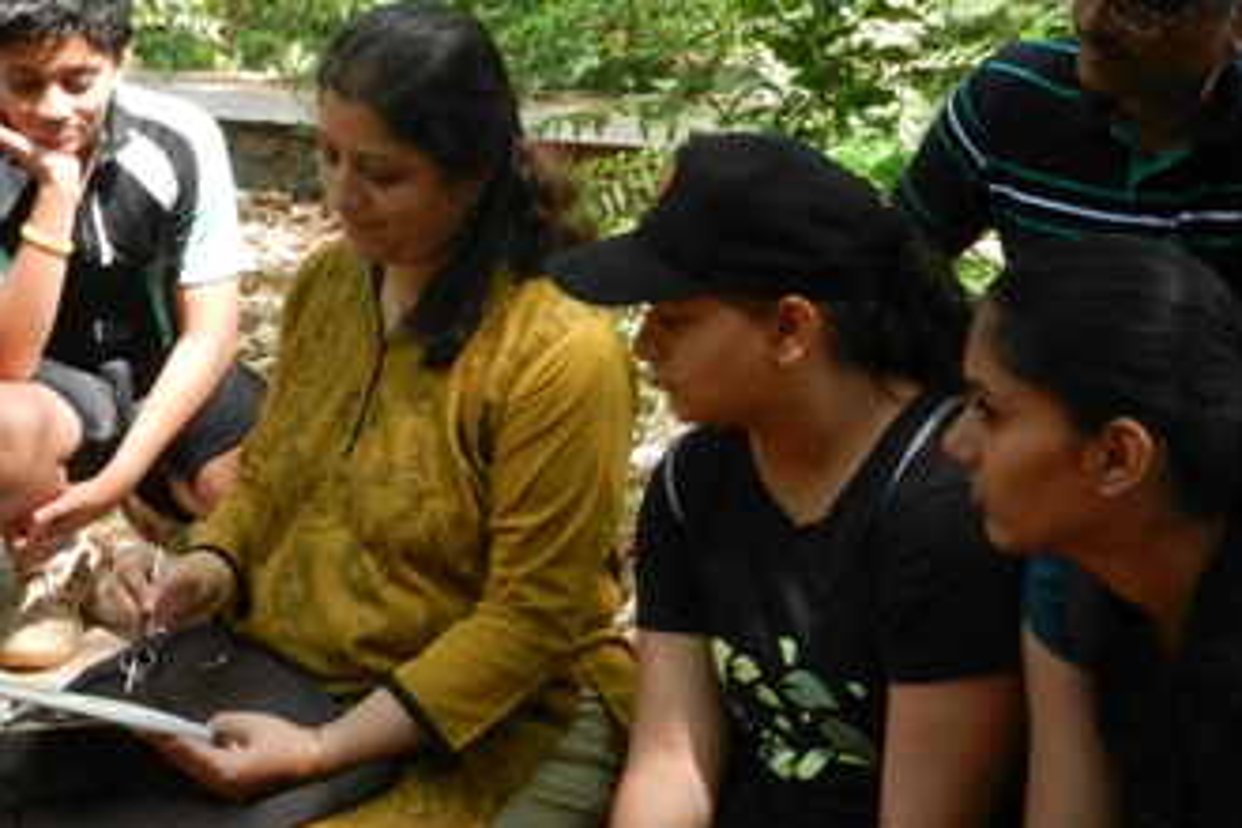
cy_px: 314
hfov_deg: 28.3
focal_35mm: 71
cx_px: 455
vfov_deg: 19.2
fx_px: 2449
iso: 640
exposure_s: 1/250
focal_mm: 8.2
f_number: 4.2
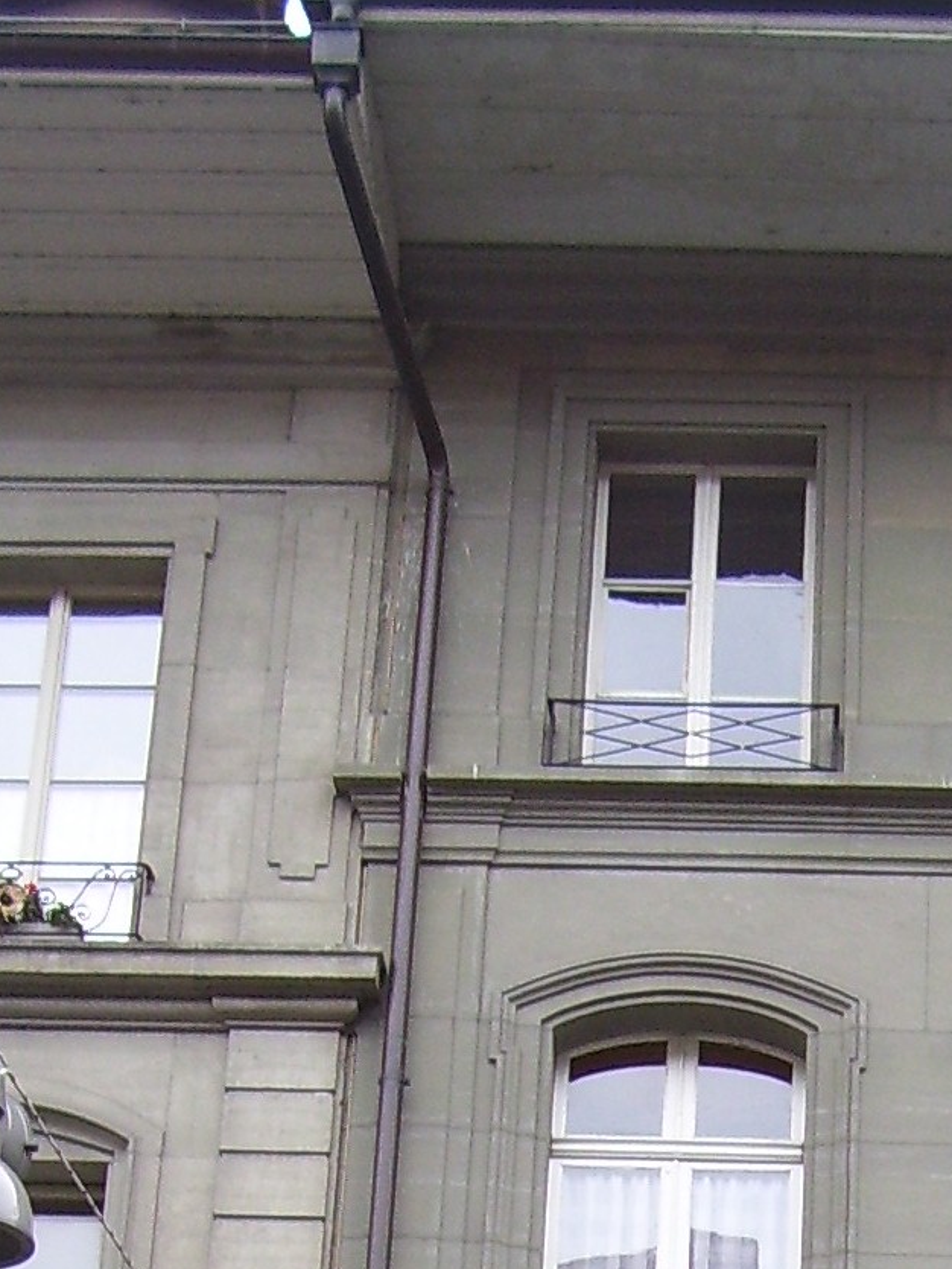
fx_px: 3848
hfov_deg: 14.0
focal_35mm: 105
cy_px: 1713
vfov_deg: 17.4
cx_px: 874
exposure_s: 1/90
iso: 80
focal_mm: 5.6
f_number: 2.7
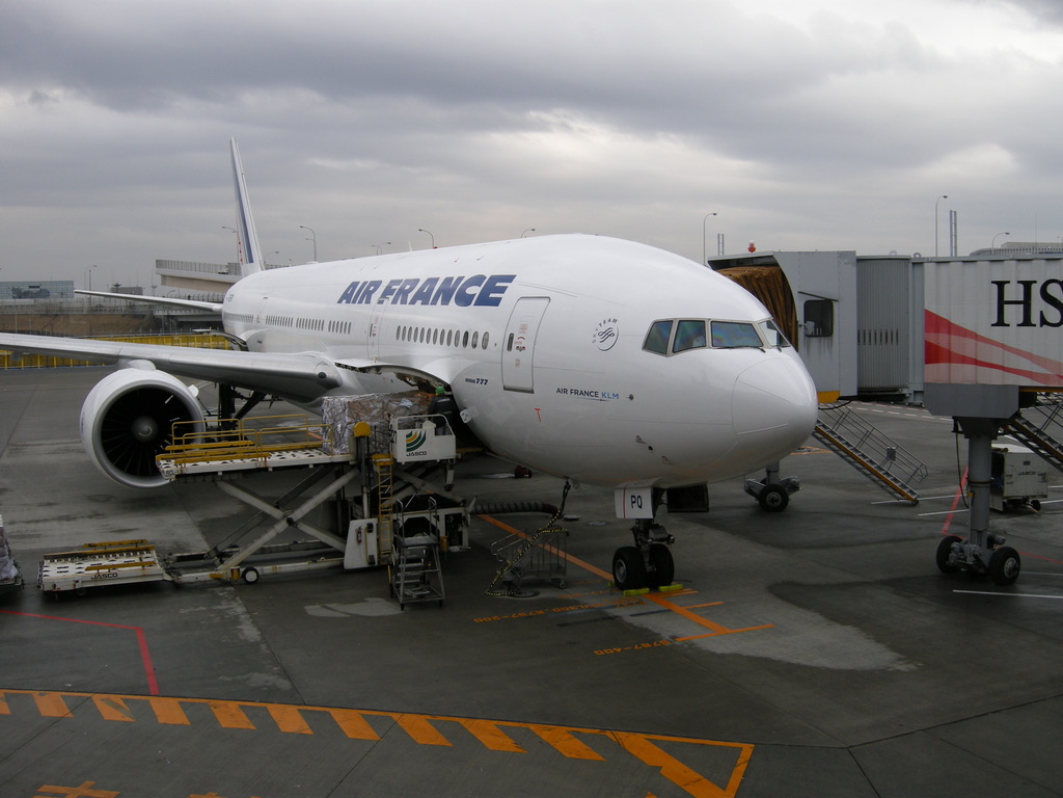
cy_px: 399
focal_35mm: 35
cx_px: 532
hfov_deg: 52.6
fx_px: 1075
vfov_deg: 40.7
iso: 64
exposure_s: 1/167
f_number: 3.8
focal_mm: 7.5
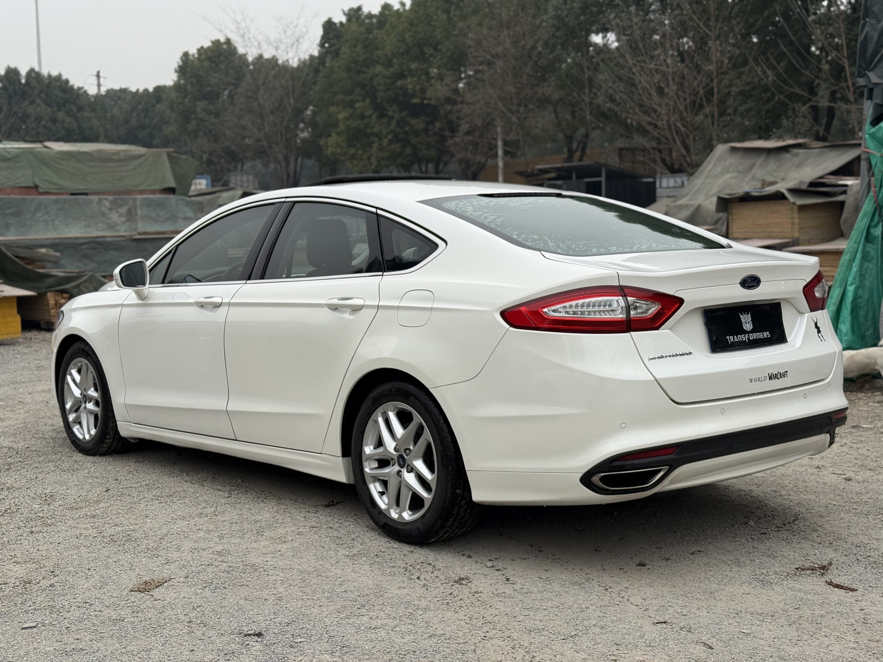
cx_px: 442
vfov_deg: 30.3
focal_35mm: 48
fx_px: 1224
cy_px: 331
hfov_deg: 39.7
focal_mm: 6.76
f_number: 1.78
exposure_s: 1/2865
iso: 64
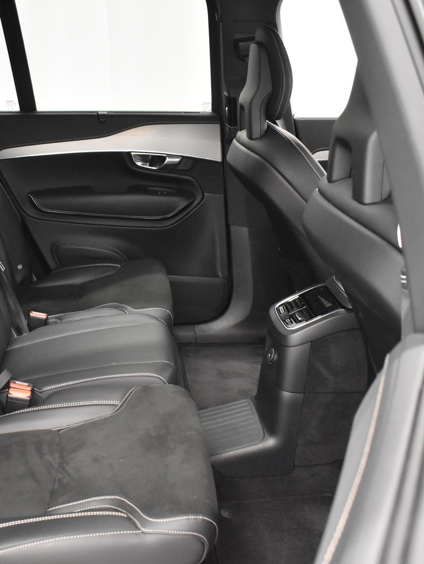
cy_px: 277
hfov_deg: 35.2
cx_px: 105
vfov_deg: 46.8
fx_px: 653
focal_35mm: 40
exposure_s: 1/30
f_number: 3.5
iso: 4500
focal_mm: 18
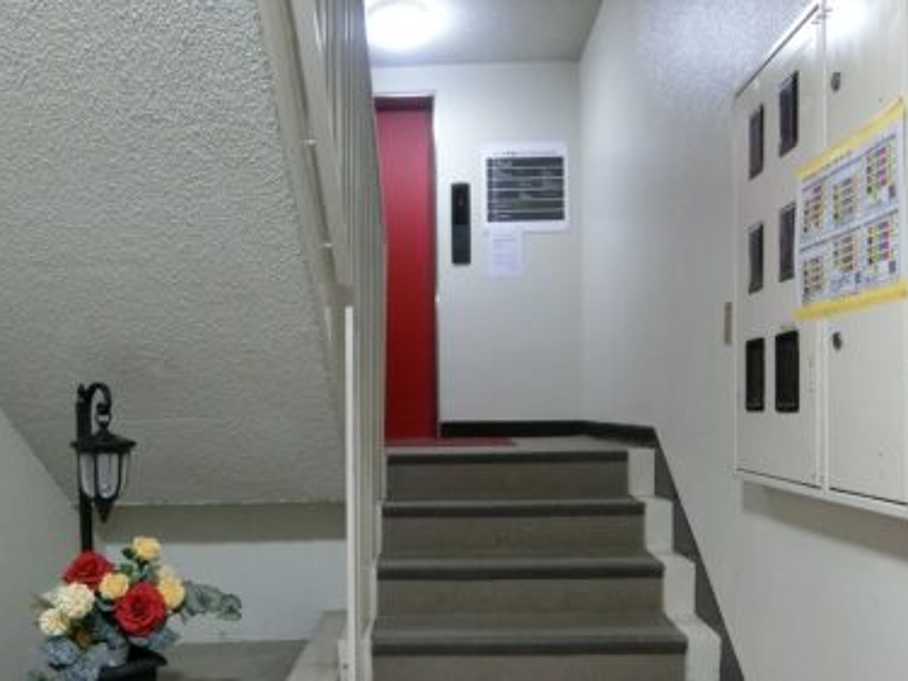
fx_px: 813
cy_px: 432
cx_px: 402
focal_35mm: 31
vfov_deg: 45.0
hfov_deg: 58.2
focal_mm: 4.06
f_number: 2.7
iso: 640
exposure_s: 1/30
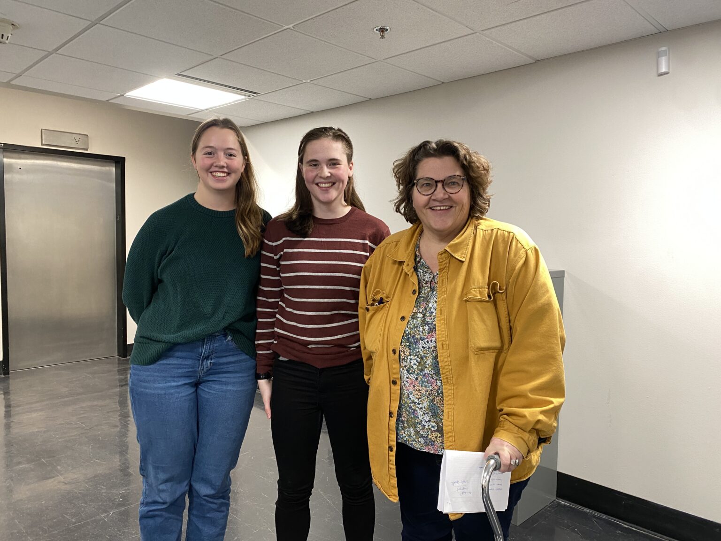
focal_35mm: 26
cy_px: 270
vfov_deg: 53.1
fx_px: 542
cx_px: 360
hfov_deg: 67.3
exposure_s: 1/60
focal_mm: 4.25
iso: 160
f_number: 1.8
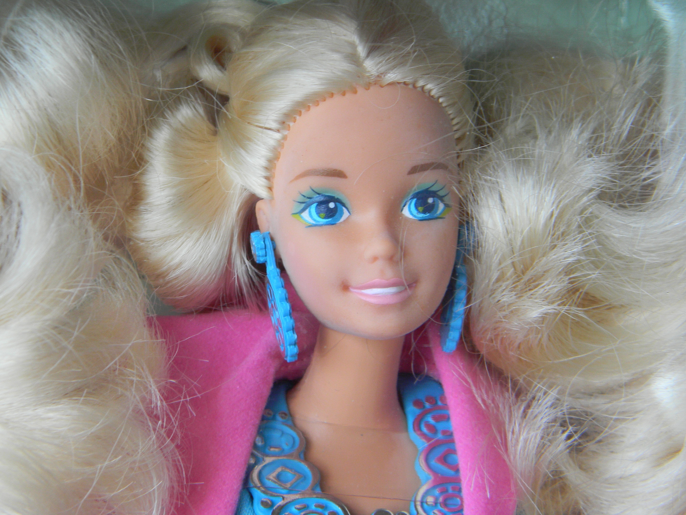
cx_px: 343
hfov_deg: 23.6
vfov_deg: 17.8
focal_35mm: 83
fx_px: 1645
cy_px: 258
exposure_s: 1/30
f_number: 4.5
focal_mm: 15.1
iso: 124
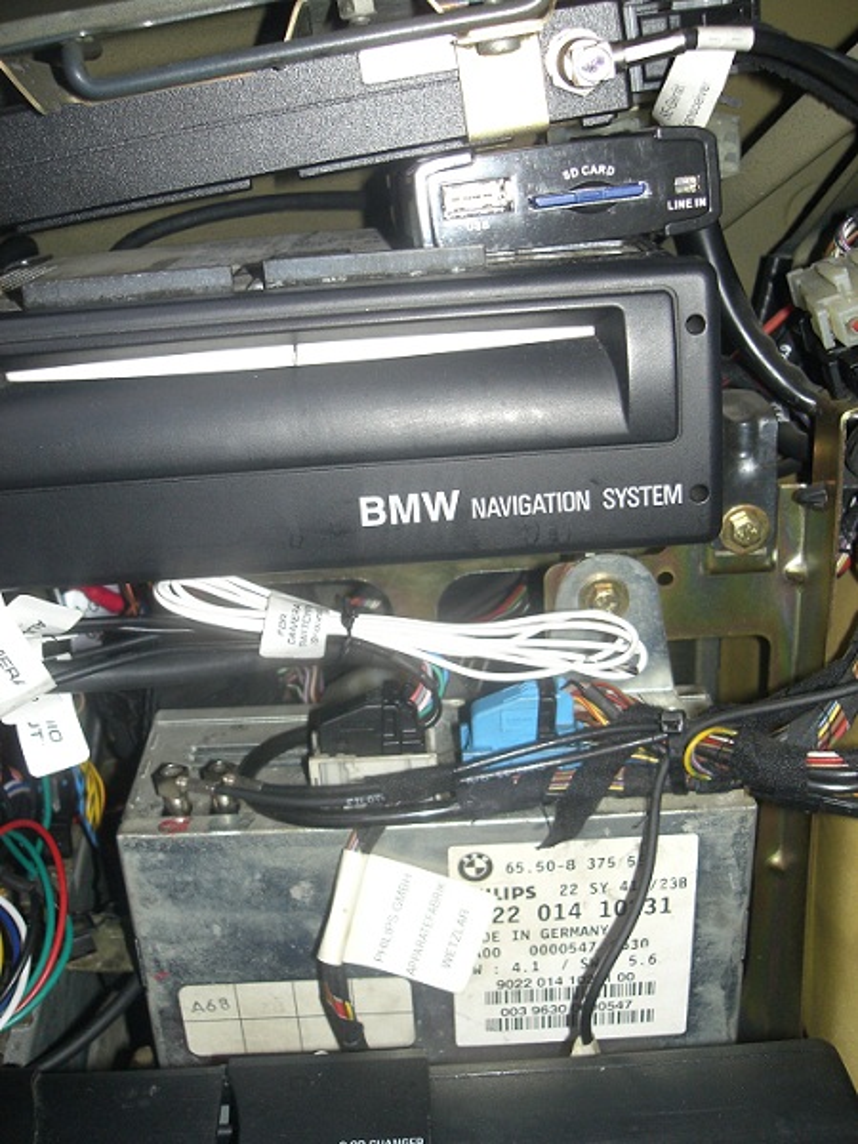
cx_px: 429
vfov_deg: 49.0
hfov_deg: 37.7
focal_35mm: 38
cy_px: 572
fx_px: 1256
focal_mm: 6.3
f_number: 3.1
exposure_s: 1/60
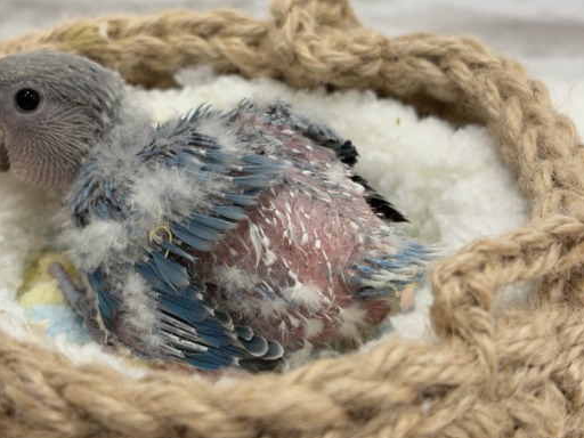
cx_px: 235
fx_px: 1097
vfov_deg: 22.6
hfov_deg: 29.7
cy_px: 190
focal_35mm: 65
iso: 50
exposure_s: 1/50
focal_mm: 5.96
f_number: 1.6
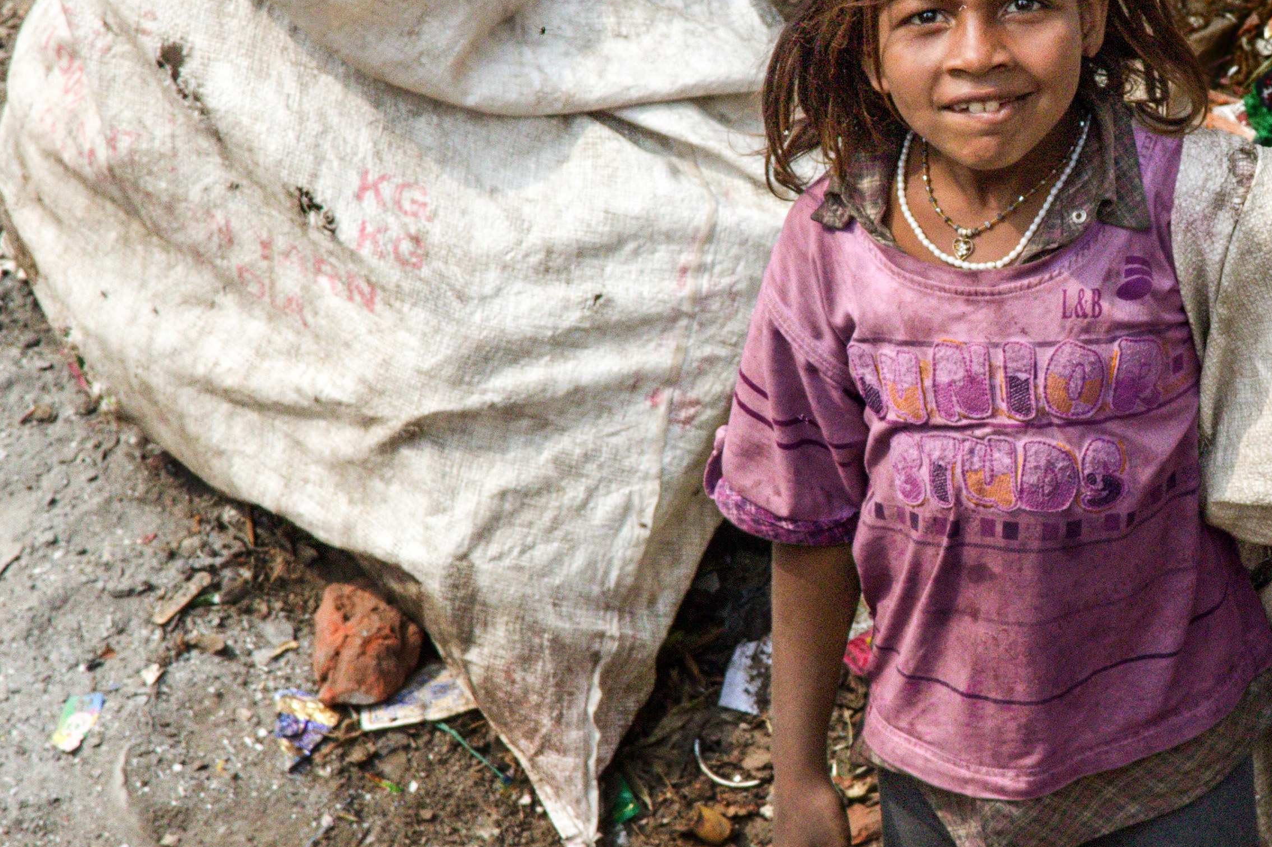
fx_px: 13315
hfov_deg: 5.5
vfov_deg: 3.6
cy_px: 432
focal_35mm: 377
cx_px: 1093
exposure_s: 1/1000
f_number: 10
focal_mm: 105
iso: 800
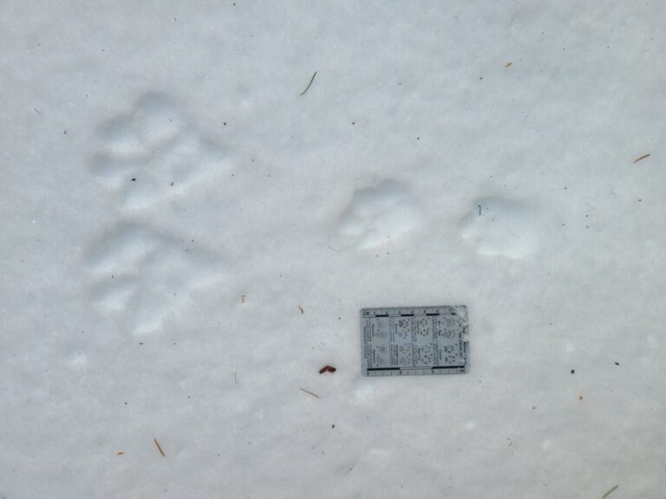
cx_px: 333
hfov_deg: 67.3
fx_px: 500
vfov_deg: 53.1
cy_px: 250
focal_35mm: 26
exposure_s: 1/472
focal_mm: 5.4
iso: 40
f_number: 1.8
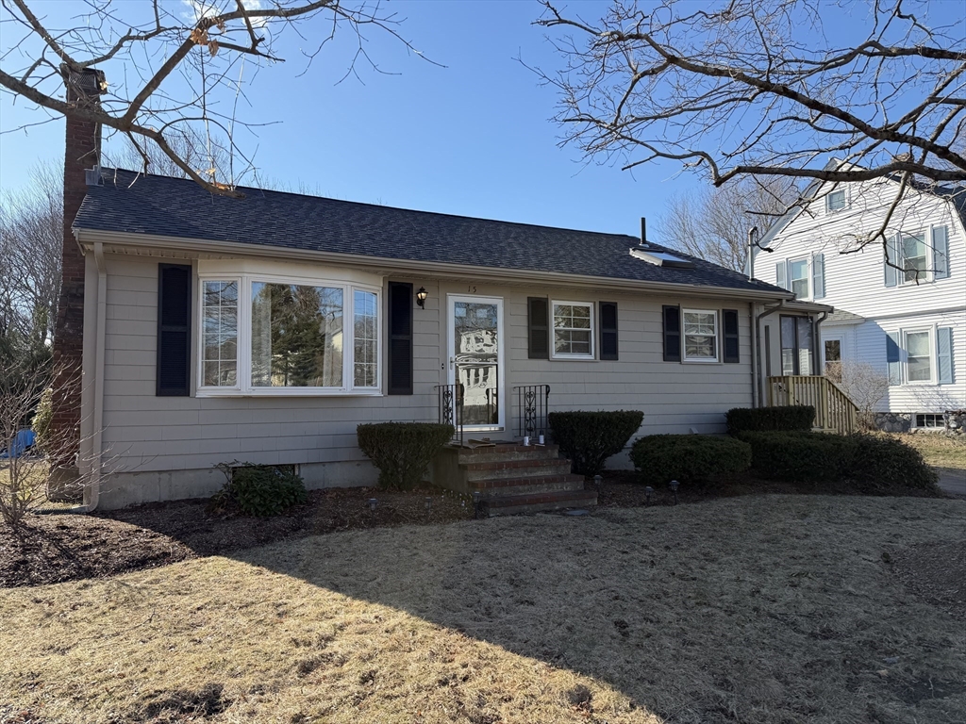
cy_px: 362
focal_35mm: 24
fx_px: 670
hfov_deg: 71.6
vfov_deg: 56.8
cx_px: 483
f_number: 1.78
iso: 80
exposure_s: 1/2232
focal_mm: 6.76
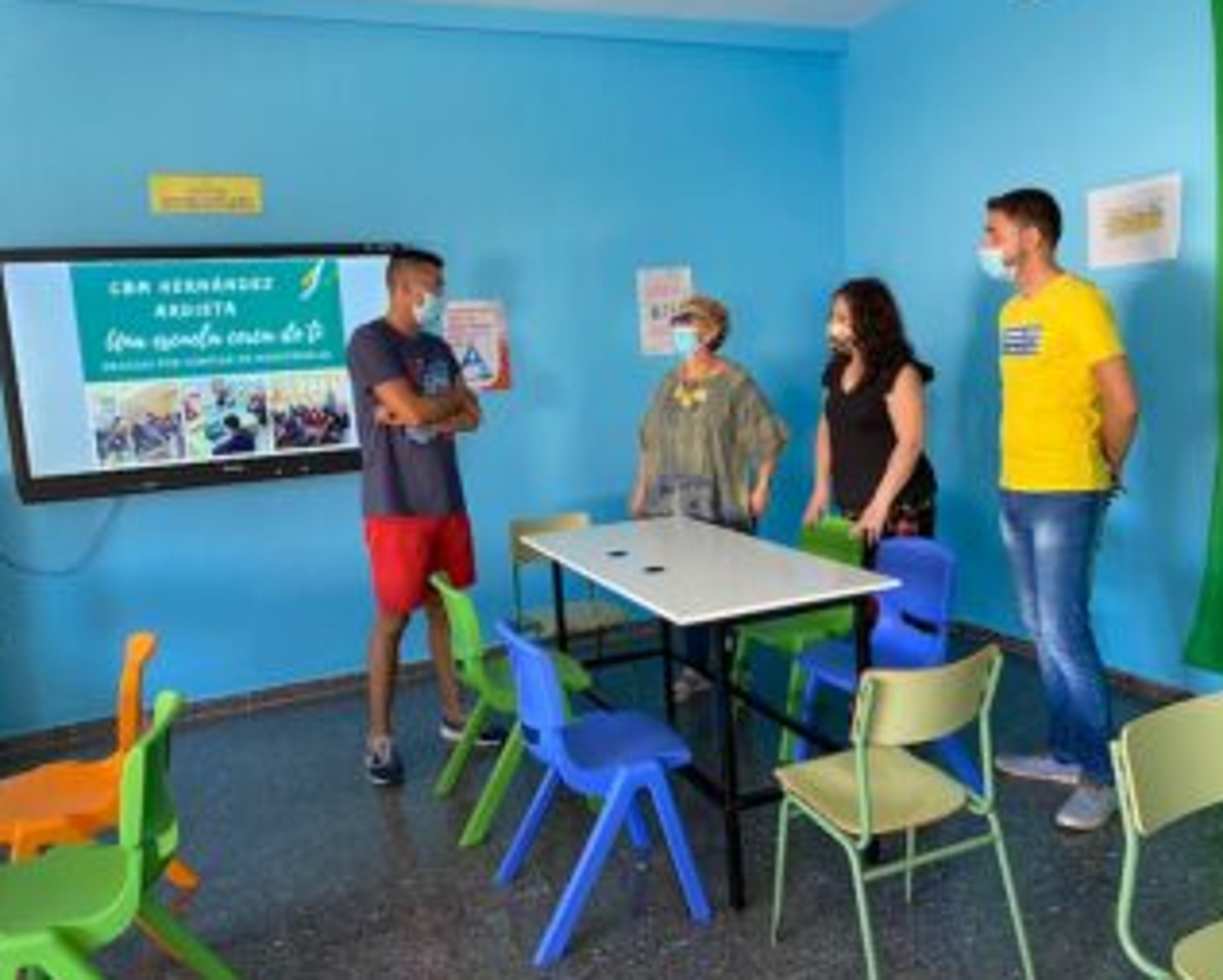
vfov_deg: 51.6
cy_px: 488
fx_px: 1014
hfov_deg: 62.1
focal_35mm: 28
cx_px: 660
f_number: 1.8
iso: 160
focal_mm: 4.25
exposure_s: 1/60
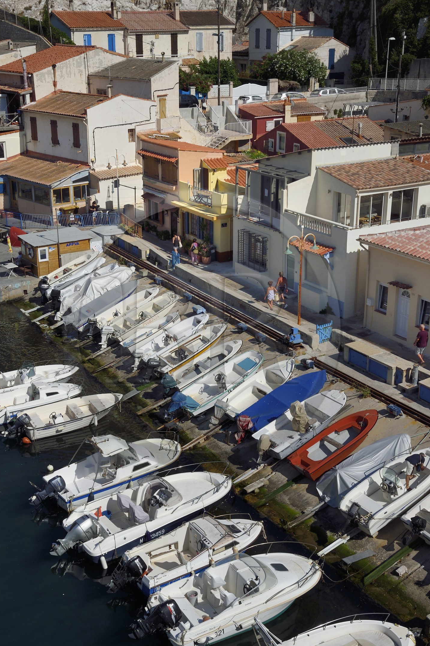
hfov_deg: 27.0
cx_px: 202
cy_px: 330
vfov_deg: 39.6
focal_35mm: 50
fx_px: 897
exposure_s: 1/250
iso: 200
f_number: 22
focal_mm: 45
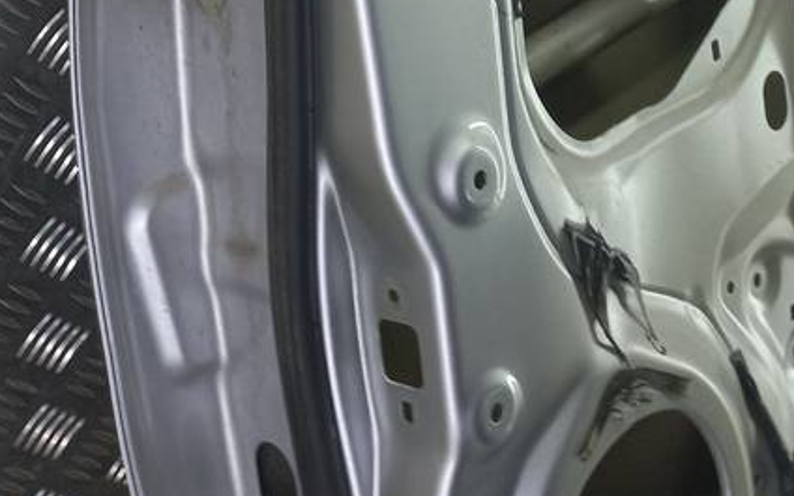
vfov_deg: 18.7
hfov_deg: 31.9
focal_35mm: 64
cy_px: -168
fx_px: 1385
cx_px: 337
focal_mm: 4.6
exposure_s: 1/50
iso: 50
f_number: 1.8
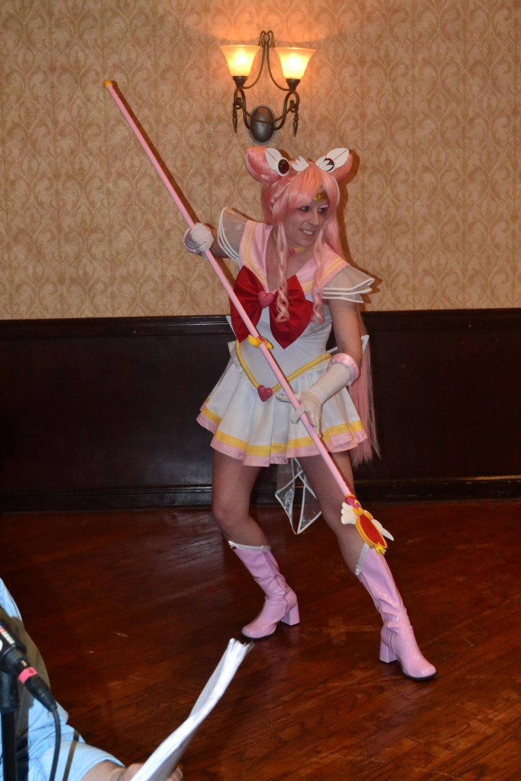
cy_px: 390
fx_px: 1237
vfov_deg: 35.1
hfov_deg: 23.8
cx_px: 260
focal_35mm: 57
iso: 3200
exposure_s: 1/60
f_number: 7.1
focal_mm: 38
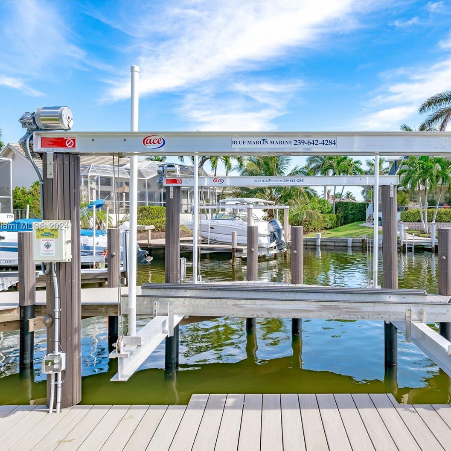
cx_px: 274
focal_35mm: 27
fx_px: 398
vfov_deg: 59.1
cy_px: 227
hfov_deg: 58.5
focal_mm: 21
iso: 100
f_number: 9
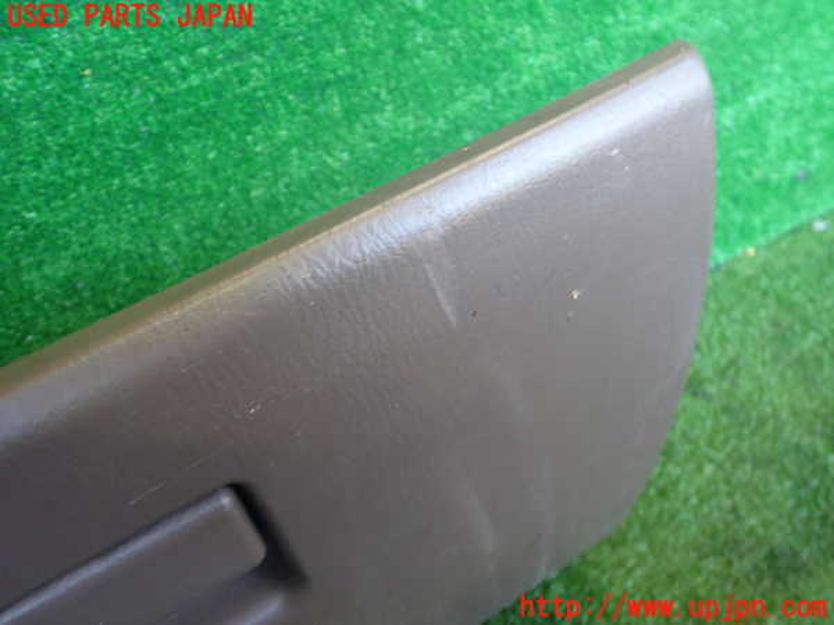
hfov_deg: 60.0
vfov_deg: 46.8
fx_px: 723
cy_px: 312
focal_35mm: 30
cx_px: 417
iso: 200
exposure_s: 1/40
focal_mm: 5.4
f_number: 2.3
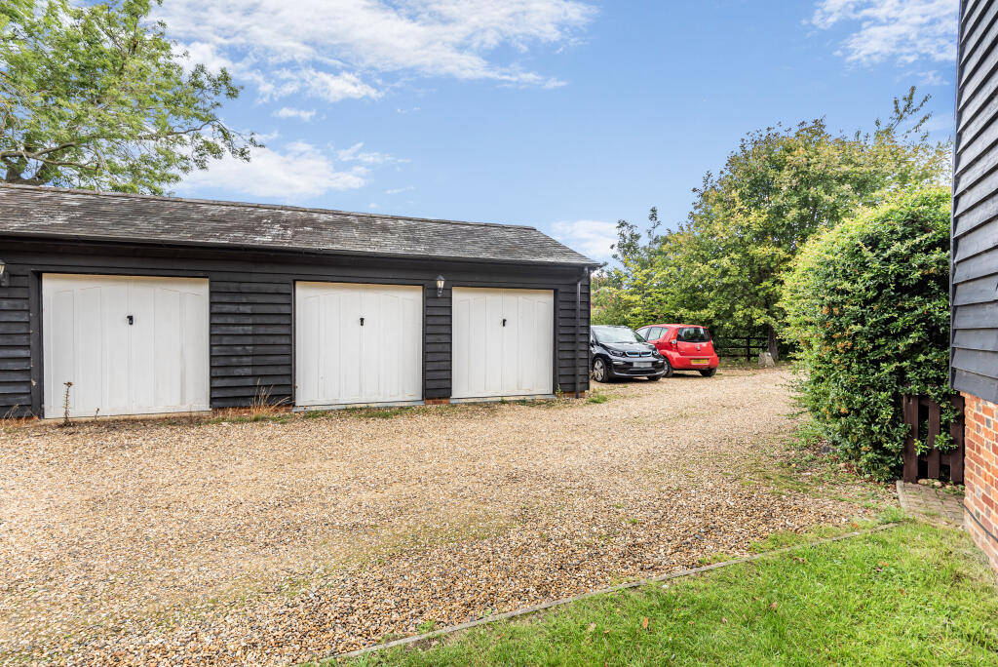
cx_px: 499
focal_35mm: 16
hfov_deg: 96.7
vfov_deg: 73.8
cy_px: 334
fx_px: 444
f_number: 9
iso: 200
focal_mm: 16
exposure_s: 1/80
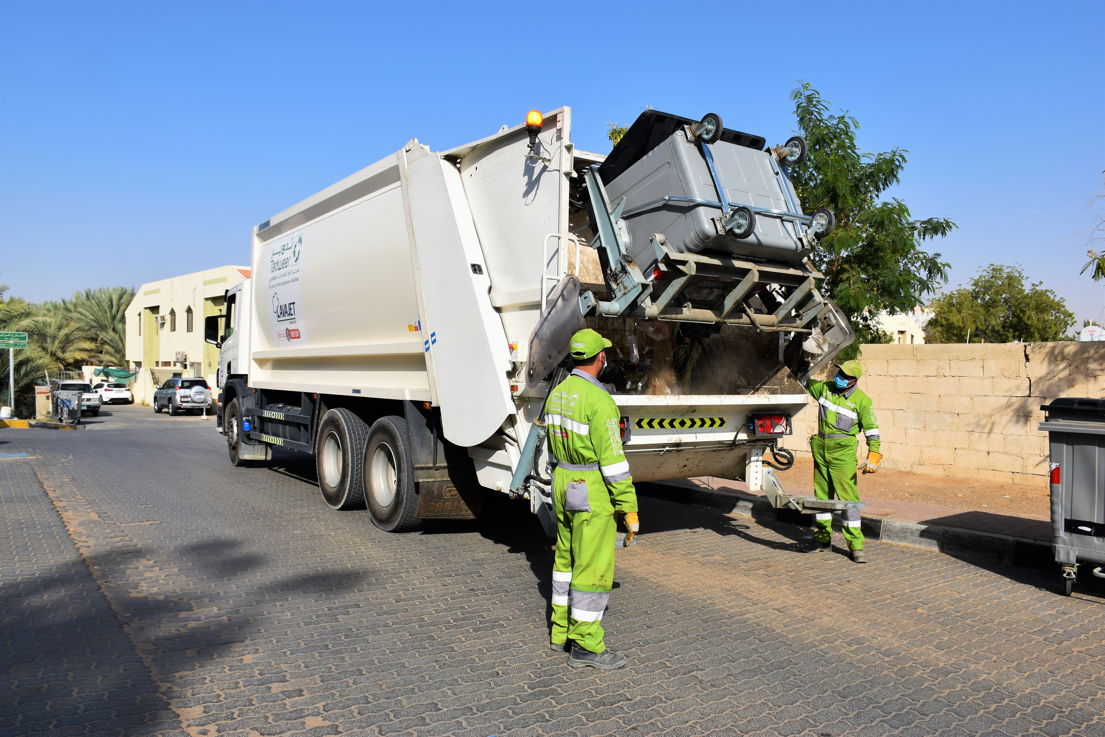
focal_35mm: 27
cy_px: 368
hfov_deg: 67.4
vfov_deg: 47.9
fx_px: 829
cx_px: 552
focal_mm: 18
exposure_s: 1/400
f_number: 10
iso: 200
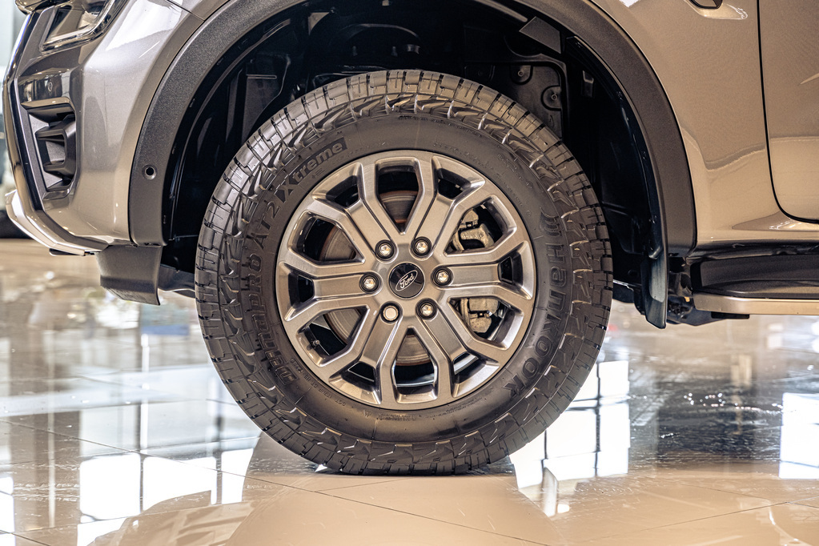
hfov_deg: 27.0
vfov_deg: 18.2
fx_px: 1706
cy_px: 273
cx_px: 410
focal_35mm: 75
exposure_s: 1/125
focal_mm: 75
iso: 500
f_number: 4.5
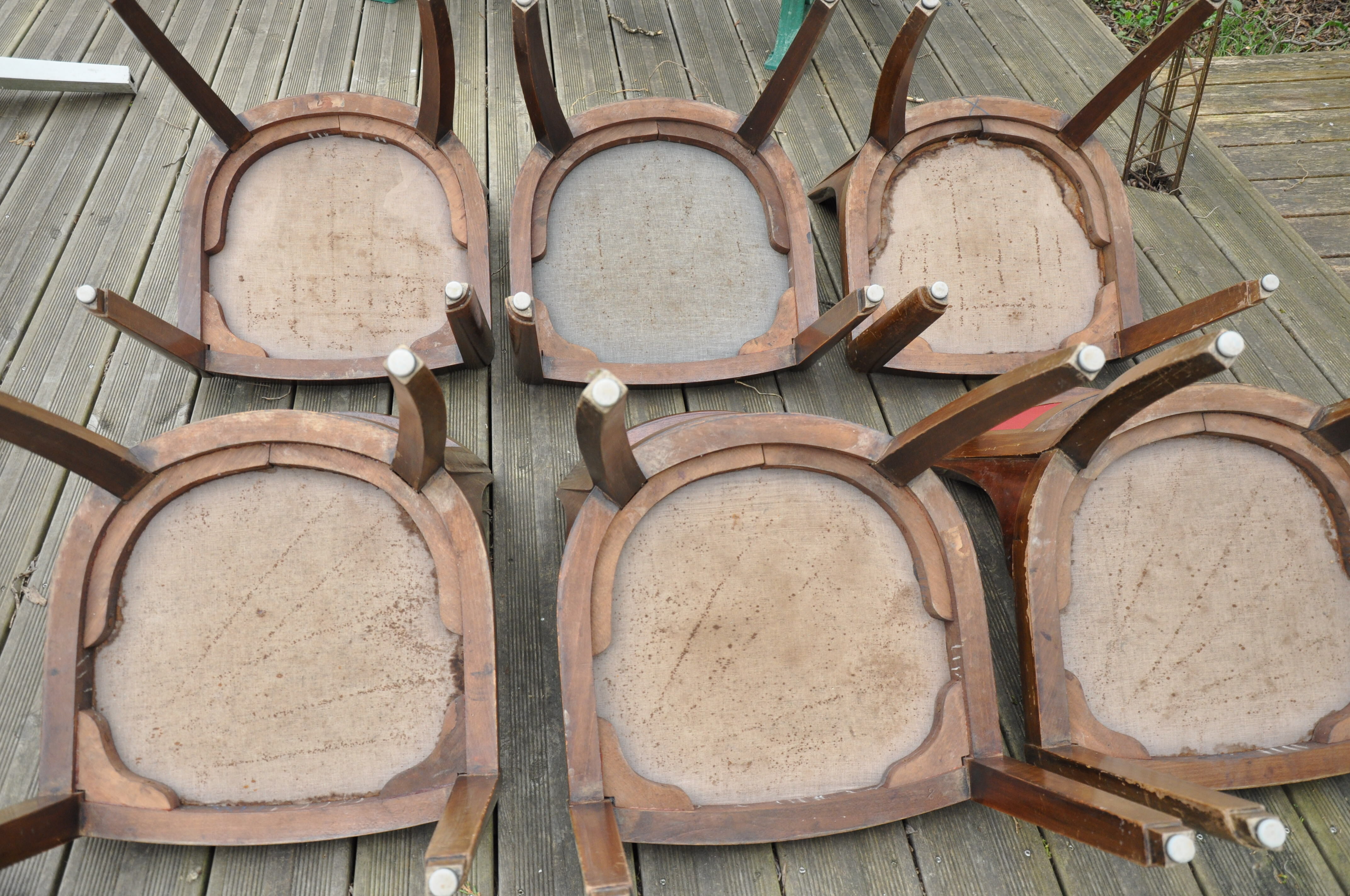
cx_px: 675
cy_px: 448
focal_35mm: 33
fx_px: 1236
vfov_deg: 39.9
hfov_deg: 57.3
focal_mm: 22
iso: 640
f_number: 5.6
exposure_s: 1/125
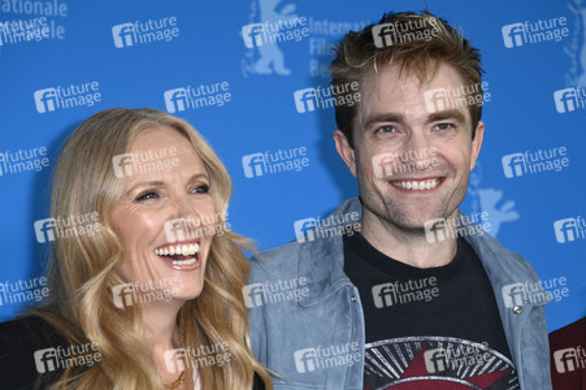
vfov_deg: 8.1
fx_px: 2765
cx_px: 293
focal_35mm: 170
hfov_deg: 12.1
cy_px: 195
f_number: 5.6
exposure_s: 1/250
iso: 1000
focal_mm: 170
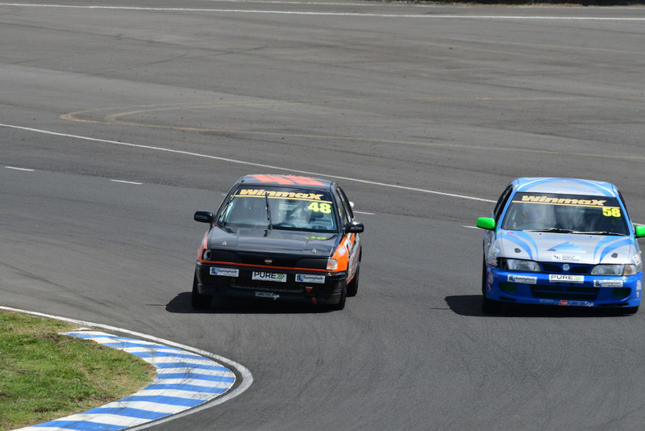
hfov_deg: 3.4
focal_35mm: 600
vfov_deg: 2.3
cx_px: 322
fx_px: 10753
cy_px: 216
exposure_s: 1/640
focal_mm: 400
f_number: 10
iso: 250
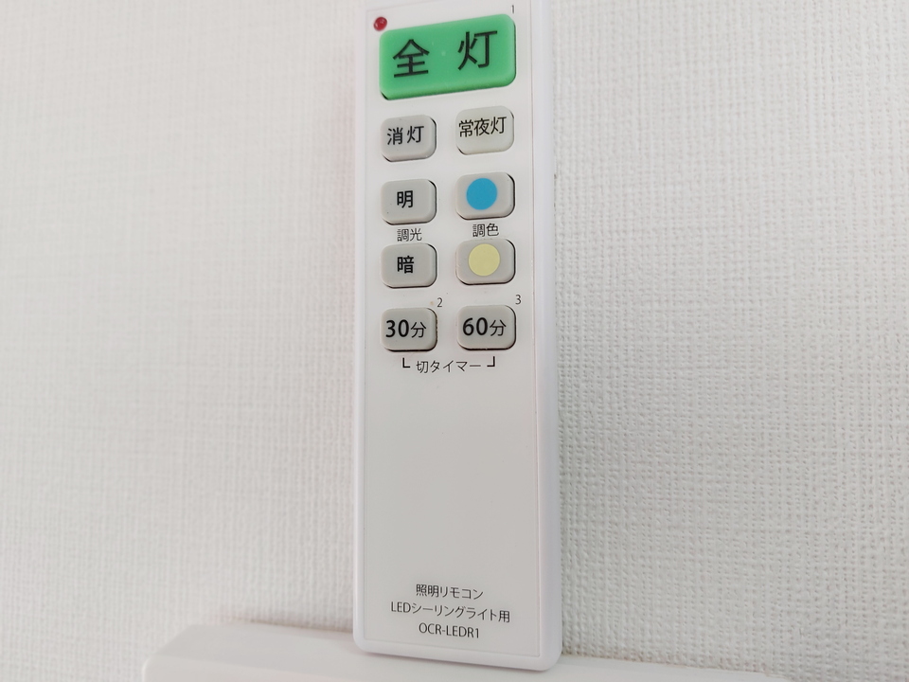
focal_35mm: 24
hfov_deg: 71.6
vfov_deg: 56.8
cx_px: 454
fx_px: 630
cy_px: 341
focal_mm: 5.23
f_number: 1.8
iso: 32
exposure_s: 1/30
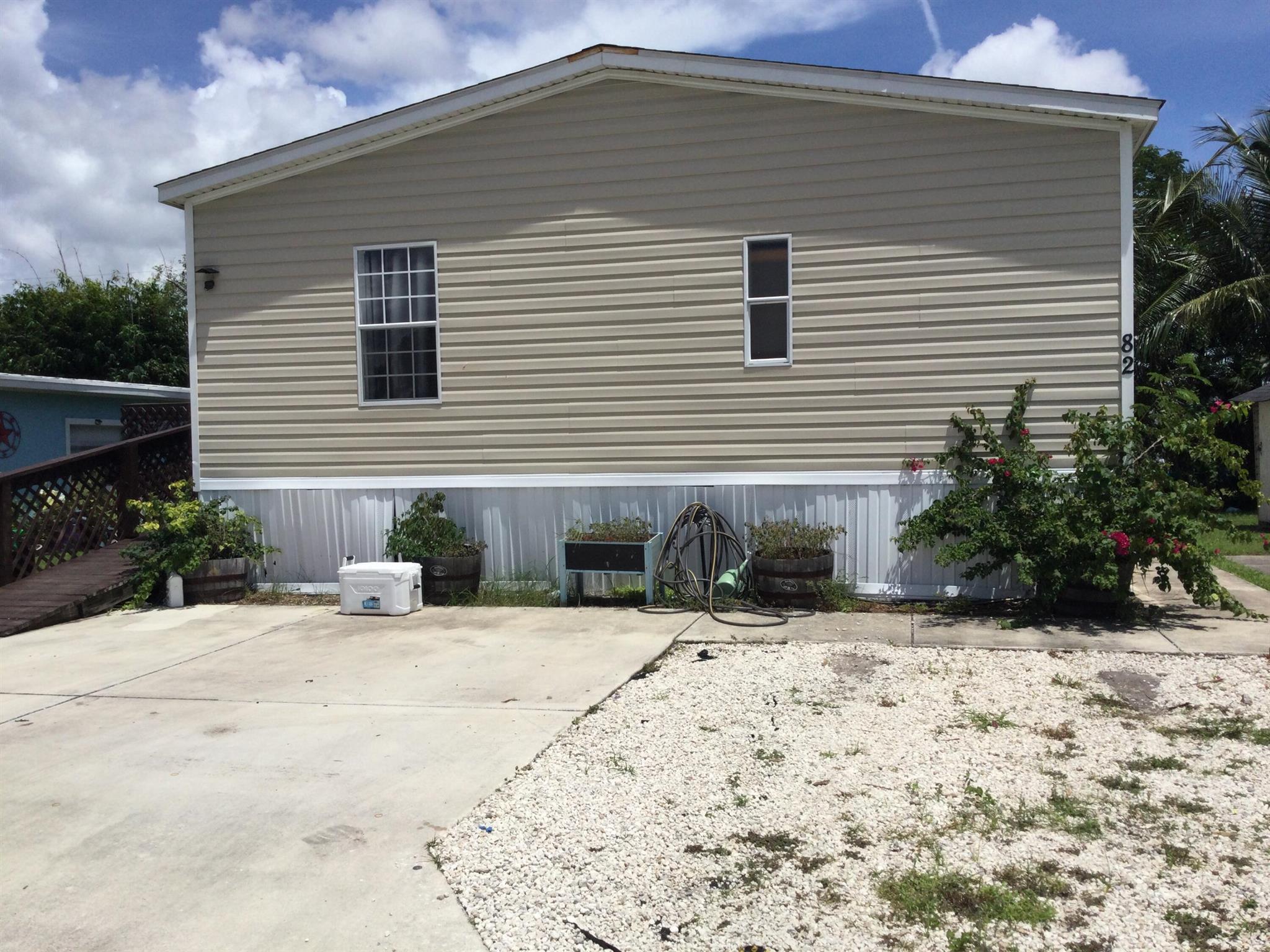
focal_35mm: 31
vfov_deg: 45.4
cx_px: 635
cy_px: 476
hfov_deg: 58.4
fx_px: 1137
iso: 25
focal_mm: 3.3
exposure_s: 1/2551
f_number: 2.4
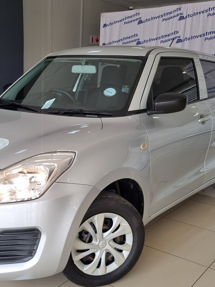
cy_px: 156
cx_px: 63
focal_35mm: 44
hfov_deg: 32.5
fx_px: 364
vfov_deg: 42.9
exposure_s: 1/220
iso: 50
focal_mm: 5.4
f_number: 1.8
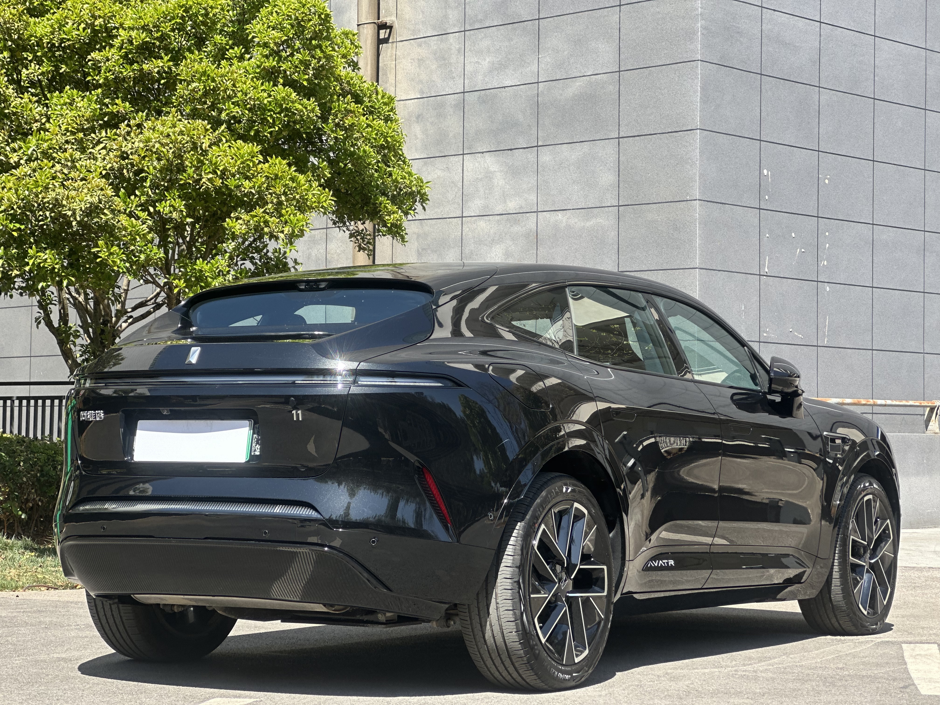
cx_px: 470
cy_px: 352
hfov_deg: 25.3
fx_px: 2091
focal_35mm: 77
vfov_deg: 19.1
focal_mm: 9
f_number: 2.8
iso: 25
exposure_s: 1/207
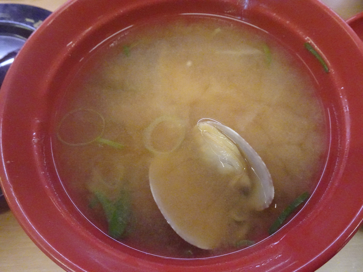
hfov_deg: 71.6
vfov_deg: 56.8
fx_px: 252
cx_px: 182
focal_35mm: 24
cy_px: 136
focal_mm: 4.25
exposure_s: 1/320
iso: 3200
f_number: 3.5
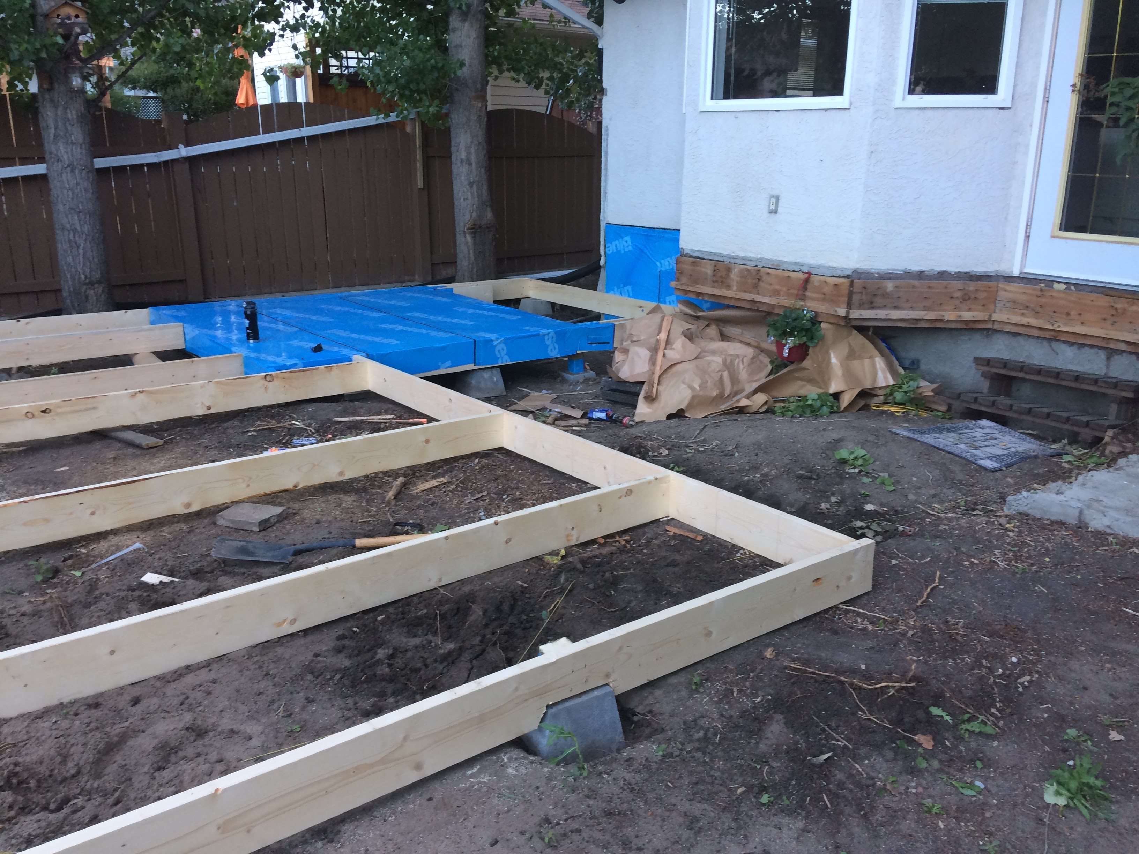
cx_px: 570
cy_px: 427
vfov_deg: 48.2
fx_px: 954
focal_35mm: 29
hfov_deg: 61.7
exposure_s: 1/30
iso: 50
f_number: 2.2
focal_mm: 4.15
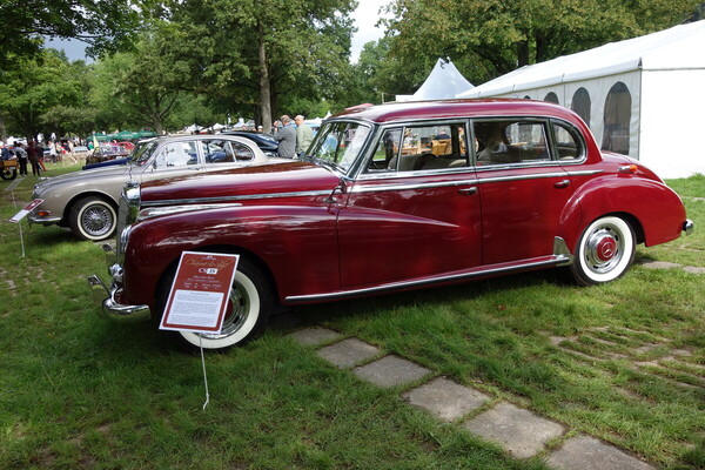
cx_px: 352
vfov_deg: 46.4
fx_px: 548
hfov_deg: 65.5
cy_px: 235
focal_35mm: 28
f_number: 5.6
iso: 125
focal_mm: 10.4
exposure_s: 1/200
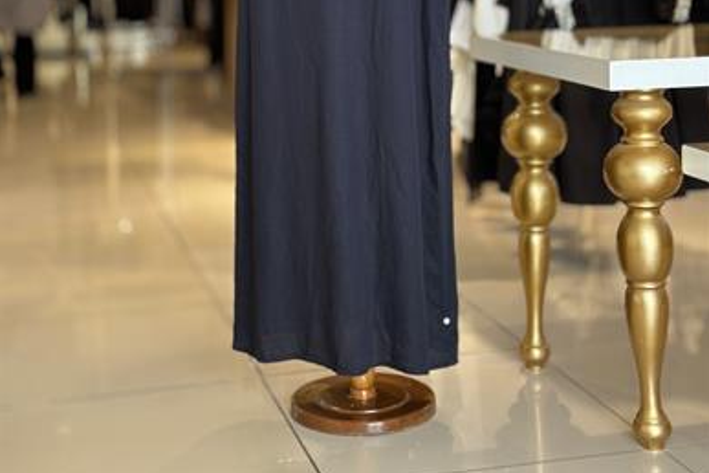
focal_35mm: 67
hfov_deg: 30.1
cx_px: 355
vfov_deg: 19.8
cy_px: 18
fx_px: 1319
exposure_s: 1/104
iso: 125
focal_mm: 6.86
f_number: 1.78
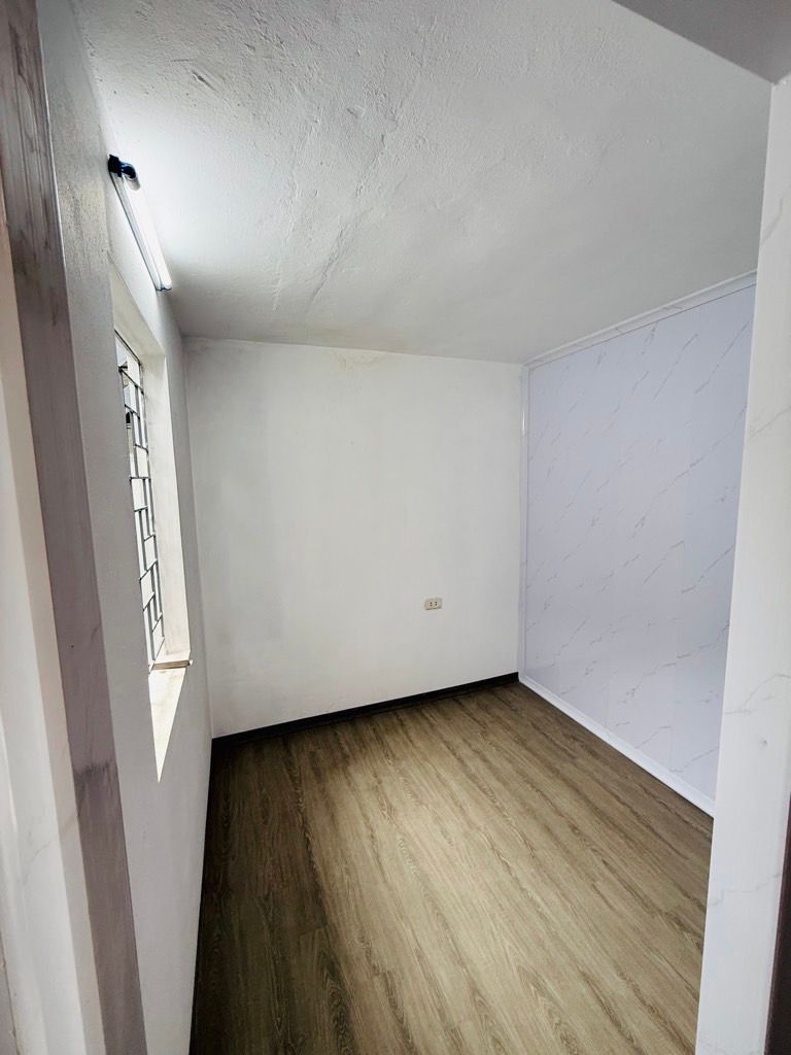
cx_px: 396
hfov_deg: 85.7
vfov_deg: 102.1
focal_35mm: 14
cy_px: 528
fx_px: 427
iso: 125
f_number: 2.2
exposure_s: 1/99
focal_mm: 2.22
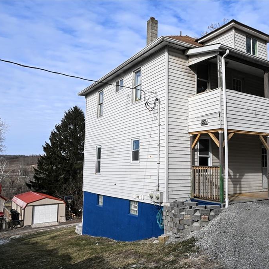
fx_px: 287
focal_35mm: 33
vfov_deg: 50.2
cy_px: 134
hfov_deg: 49.0
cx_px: 188
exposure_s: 1/400
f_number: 7.1
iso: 100
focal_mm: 17
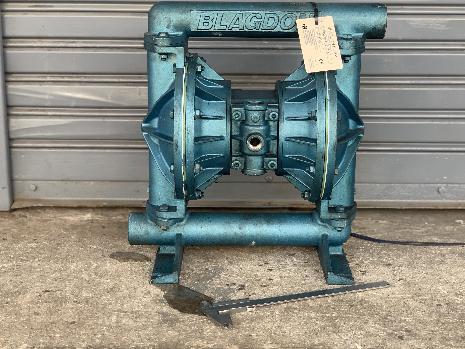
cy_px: 158
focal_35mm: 57
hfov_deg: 33.8
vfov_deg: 25.7
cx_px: 250
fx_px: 766
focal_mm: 6
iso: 40
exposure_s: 1/122
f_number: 2.4
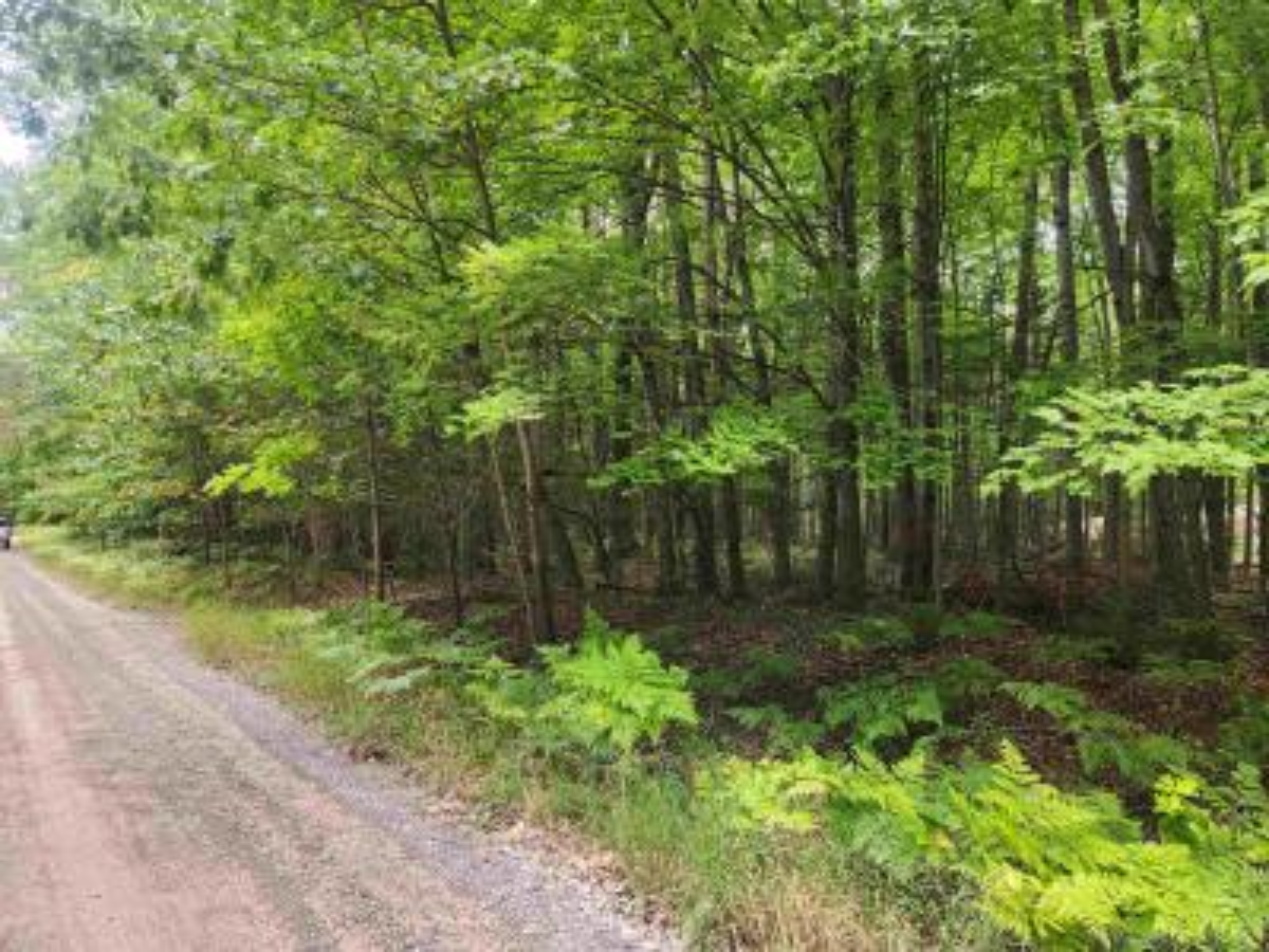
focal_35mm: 23
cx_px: 634
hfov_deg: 73.9
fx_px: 843
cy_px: 476
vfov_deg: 58.9
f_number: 1.8
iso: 100
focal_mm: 5.4
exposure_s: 1/180
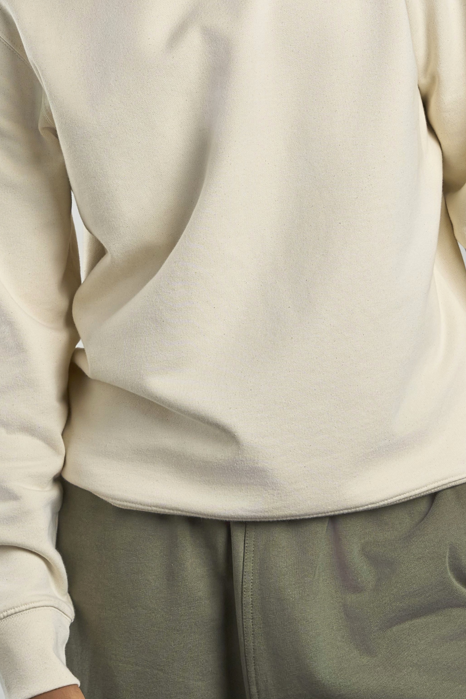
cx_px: 221
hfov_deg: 9.1
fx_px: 2932
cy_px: 27
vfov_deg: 13.4
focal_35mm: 151
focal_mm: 50
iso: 320
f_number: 9
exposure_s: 1/160
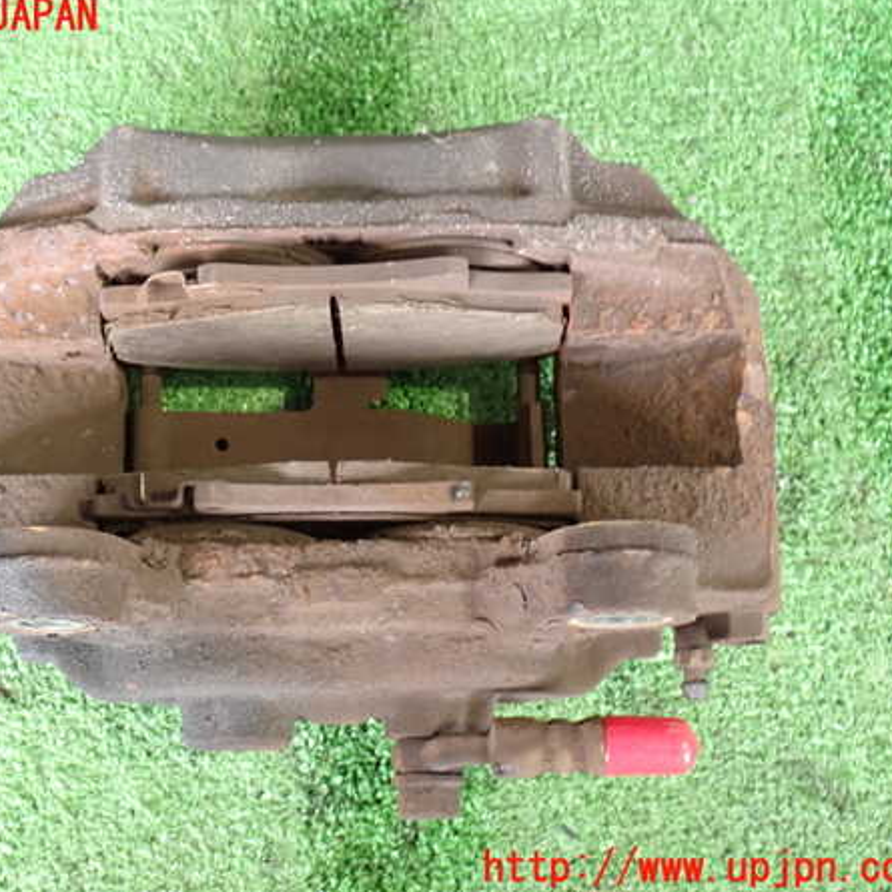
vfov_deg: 30.6
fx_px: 1633
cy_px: 443
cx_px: 335
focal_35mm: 56
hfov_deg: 30.4
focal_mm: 8.4
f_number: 3.1
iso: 800
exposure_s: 1/30
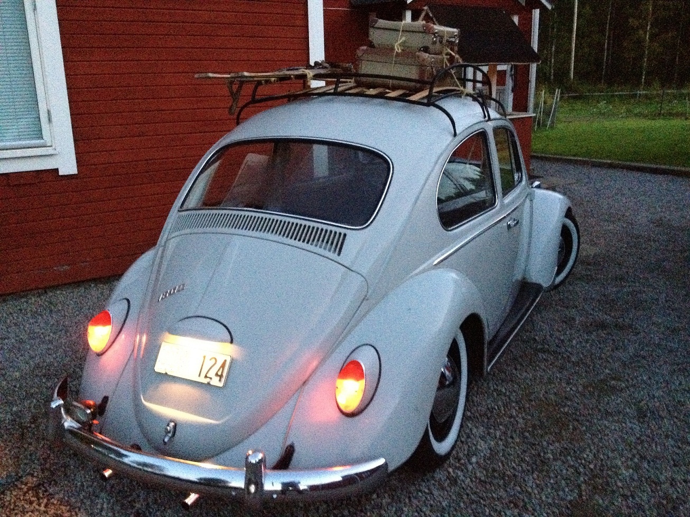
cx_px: 345
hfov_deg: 52.6
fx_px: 698
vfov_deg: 40.7
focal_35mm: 35
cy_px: 258
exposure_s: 1/15
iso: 800
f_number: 2.4
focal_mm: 4.28
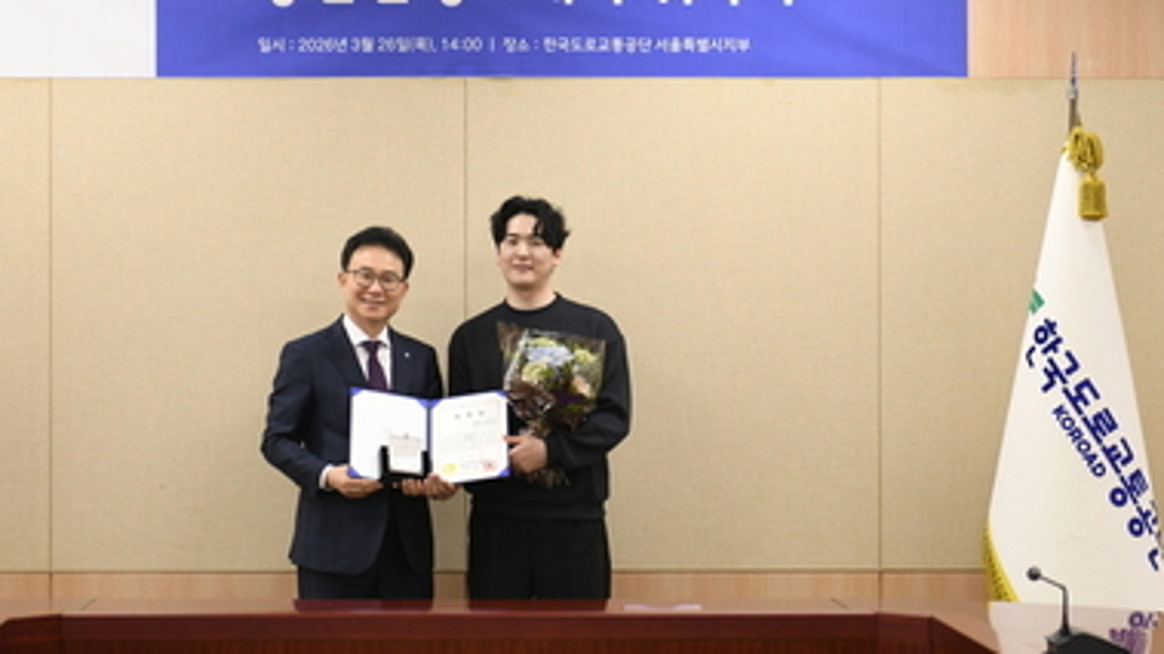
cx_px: 479
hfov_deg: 25.9
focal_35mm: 82
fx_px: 2530
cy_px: 304
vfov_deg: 14.7
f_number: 2.8
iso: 500
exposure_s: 1/125
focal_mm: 66
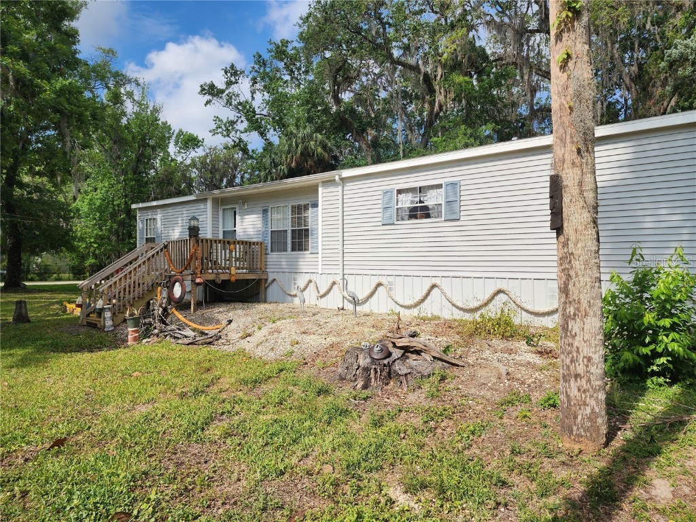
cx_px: 348
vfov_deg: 58.9
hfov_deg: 73.9
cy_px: 261
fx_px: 462
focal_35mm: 23
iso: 12
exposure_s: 1/1391
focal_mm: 6.4
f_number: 1.8
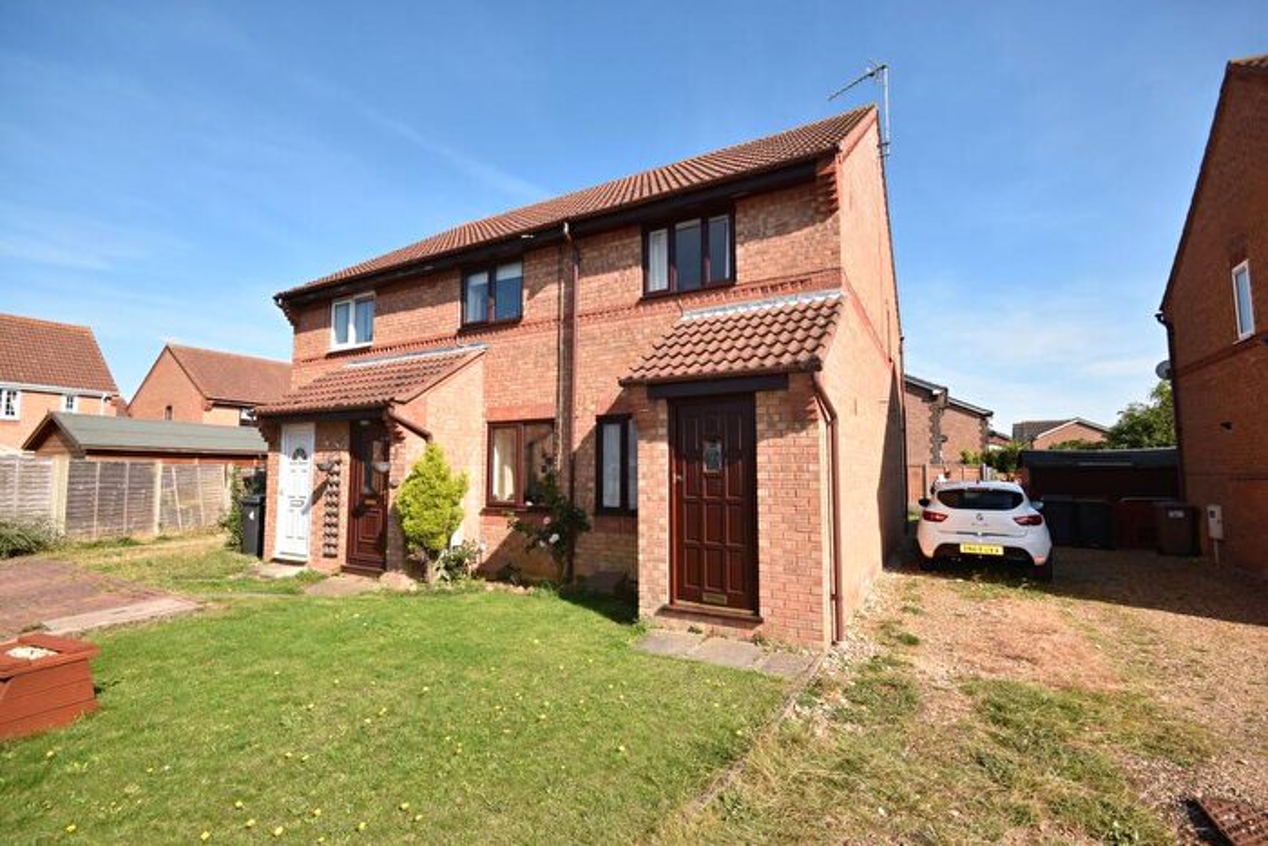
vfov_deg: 77.4
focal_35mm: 15
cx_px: 634
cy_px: 423
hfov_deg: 100.4
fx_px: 528
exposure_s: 1/200
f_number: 8
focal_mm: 10
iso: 160
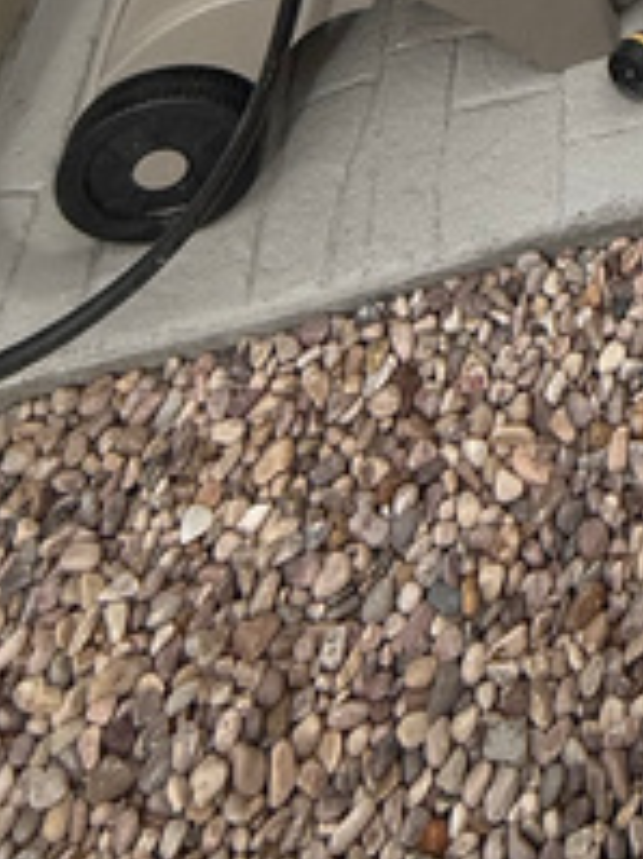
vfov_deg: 20.8
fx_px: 1339
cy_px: -764
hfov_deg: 22.0
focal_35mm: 54
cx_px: 988
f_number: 2.2
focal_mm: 2.22
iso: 50
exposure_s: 1/1464
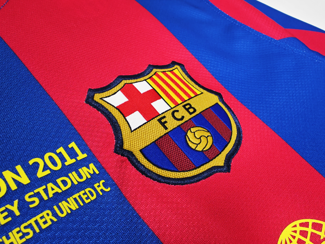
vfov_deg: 58.9
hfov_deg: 73.9
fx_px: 216
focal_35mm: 23
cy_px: 122
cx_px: 162
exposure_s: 1/50
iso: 110
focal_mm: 2.59
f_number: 2.2
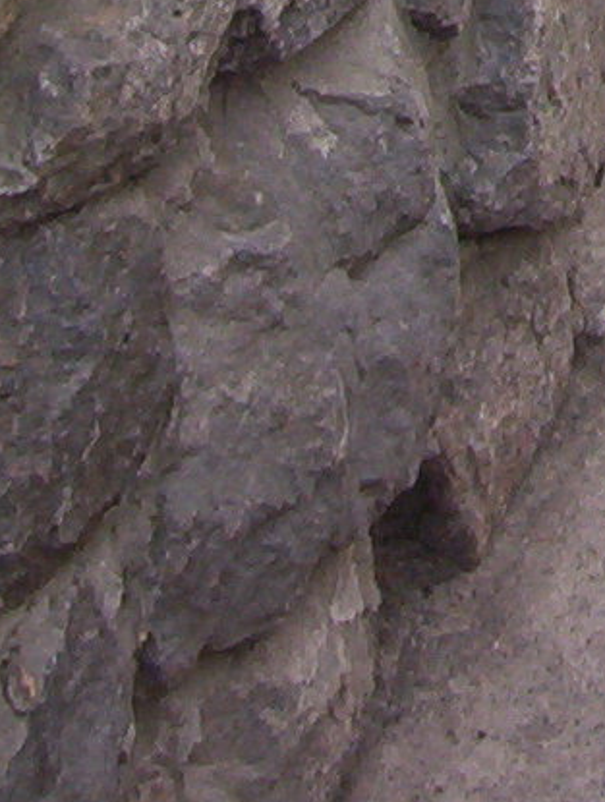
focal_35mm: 169
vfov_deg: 10.7
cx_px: 1017
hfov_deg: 8.5
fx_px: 3924
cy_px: -758
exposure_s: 1/354
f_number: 2.73
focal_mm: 5.77
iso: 100
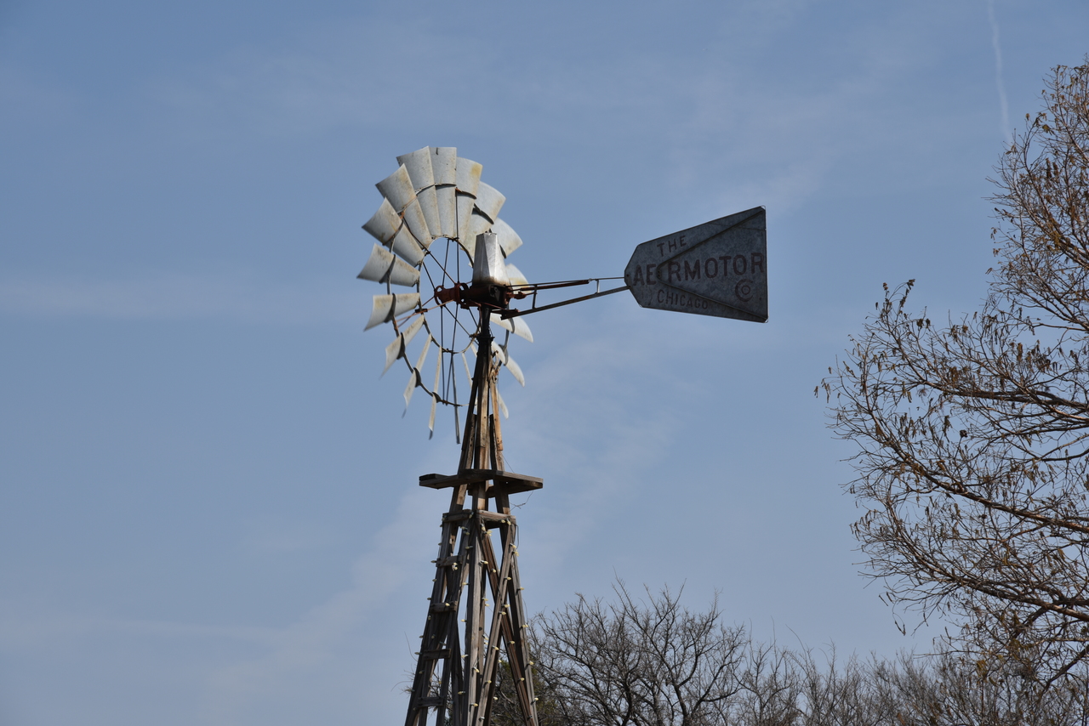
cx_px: 544
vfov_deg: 11.4
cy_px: 363
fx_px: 3631
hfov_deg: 17.1
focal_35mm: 120
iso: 100
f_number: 10
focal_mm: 120
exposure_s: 1/400
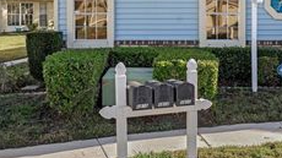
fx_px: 493
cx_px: 262
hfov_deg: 30.3
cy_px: 15
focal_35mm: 66
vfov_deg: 17.9
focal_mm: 29
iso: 320
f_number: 8
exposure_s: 1/80
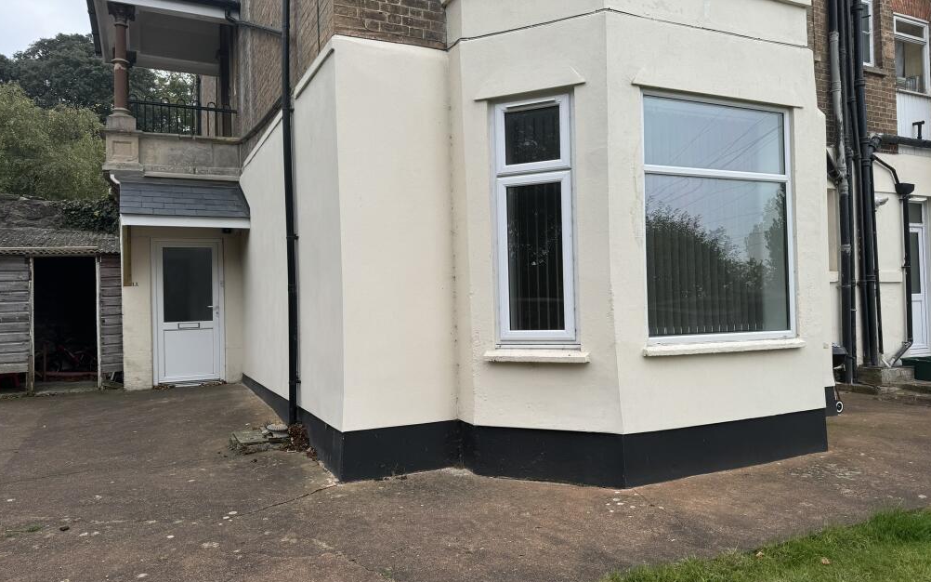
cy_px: 282
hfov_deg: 70.4
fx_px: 660
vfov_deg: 47.6
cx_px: 466
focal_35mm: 26
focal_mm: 6.76
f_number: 1.78
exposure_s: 1/430
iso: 80
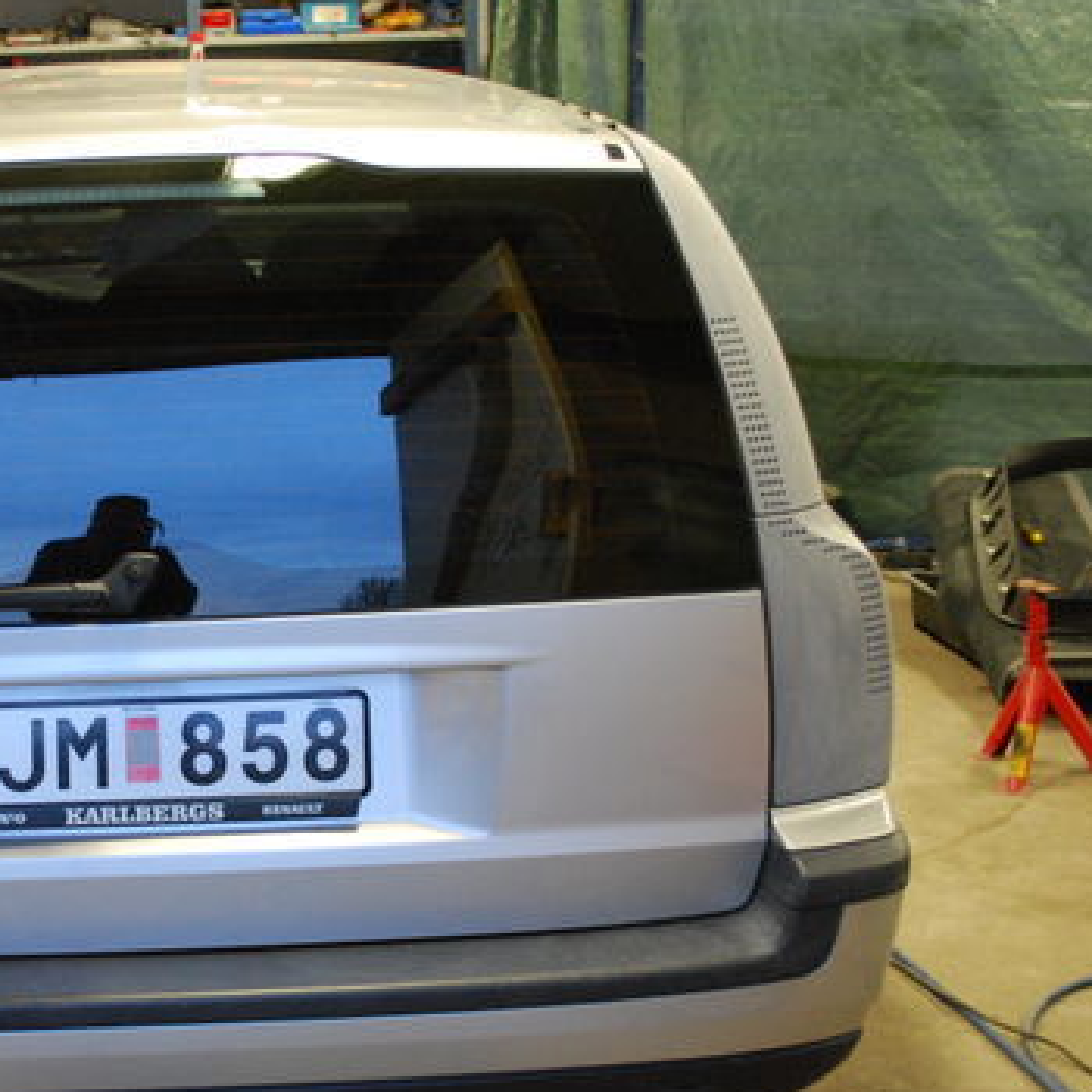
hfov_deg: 24.0
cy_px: 630
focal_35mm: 70
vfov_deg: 24.6
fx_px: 2498
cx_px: 112
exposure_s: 1/30
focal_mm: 30
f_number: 4.8
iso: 1250
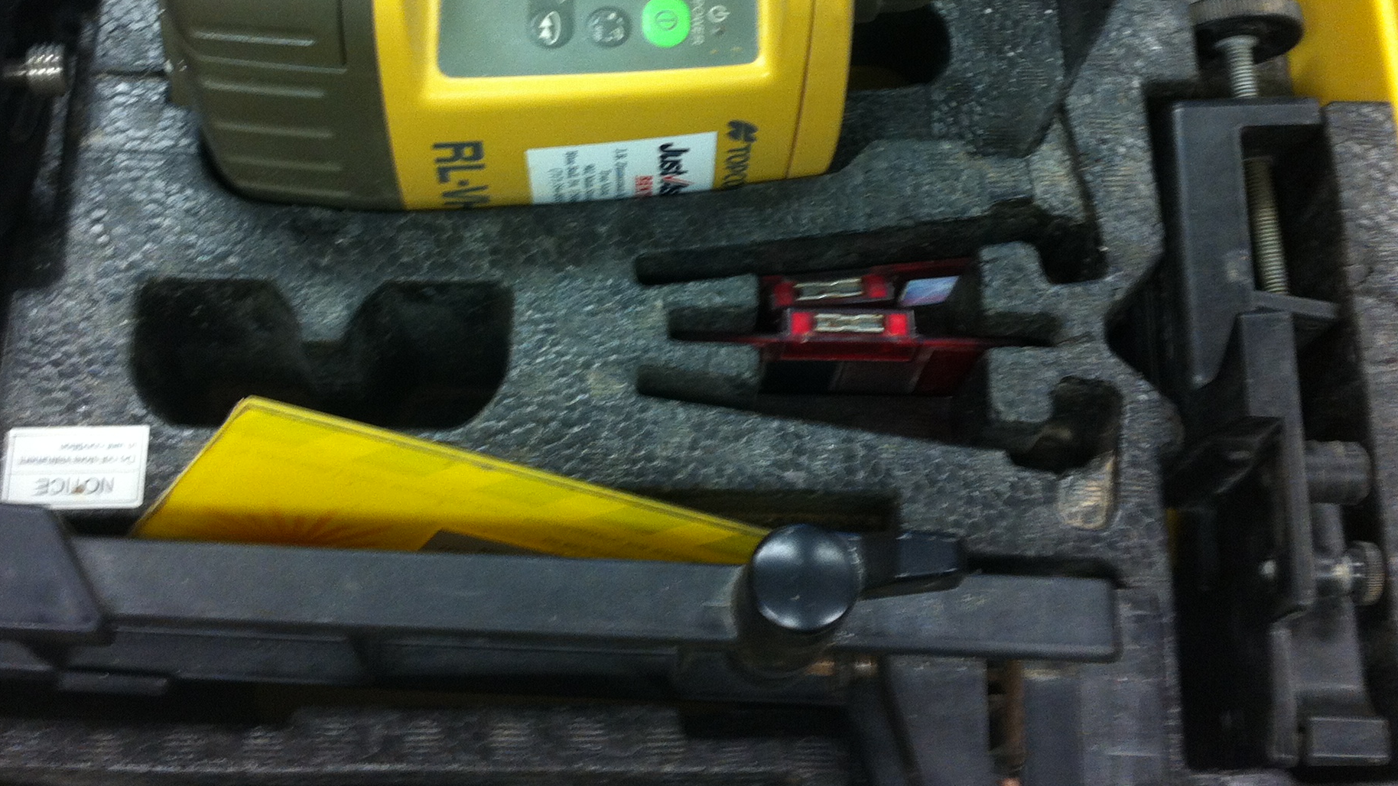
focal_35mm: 54
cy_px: 99
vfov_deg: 21.8
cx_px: 603
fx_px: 2002
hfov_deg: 38.4
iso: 100
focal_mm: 3.85
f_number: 2.8
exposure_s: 1/15
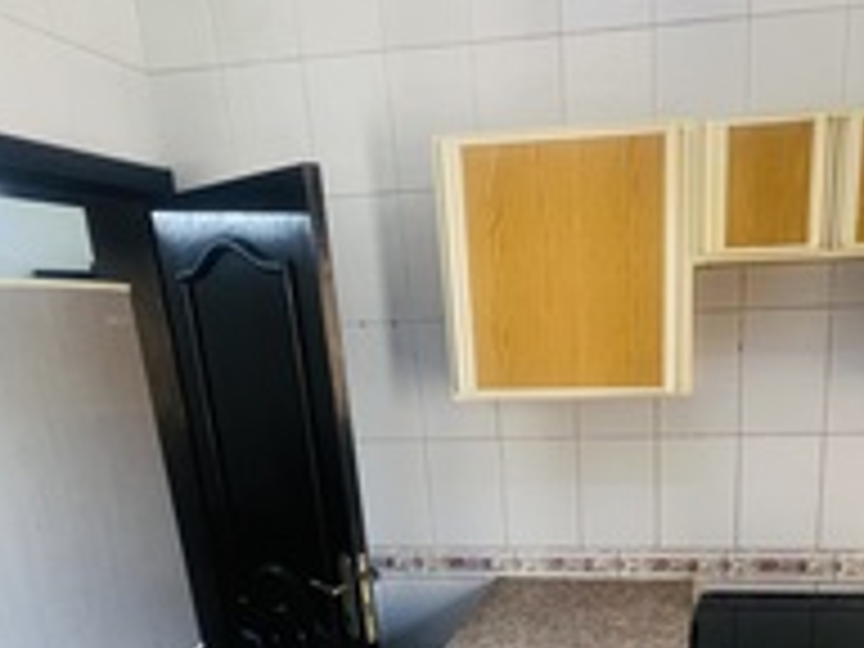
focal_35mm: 31
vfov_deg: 41.8
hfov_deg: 57.2
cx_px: 569
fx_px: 774
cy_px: 583
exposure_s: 1/50
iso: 200
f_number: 1.8
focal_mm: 1.57
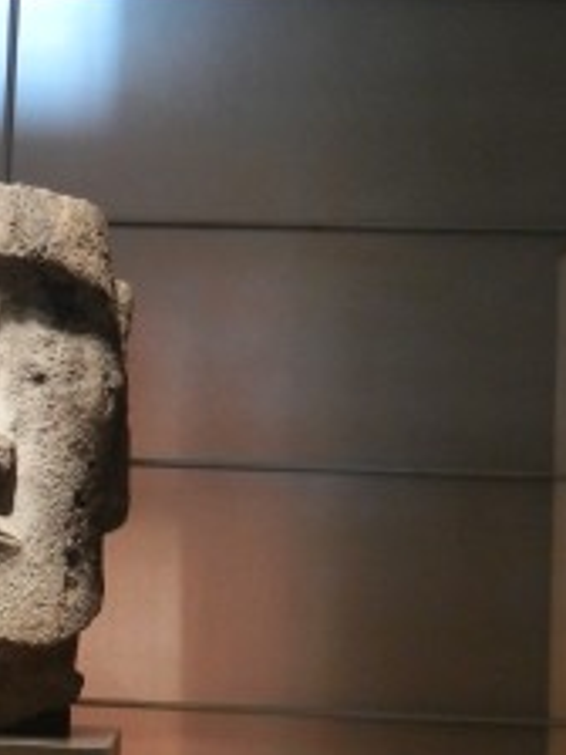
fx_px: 2246
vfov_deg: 19.1
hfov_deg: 14.0
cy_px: 442
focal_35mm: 103
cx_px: -71
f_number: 3.5
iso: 400
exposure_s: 1/15.1
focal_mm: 5.4
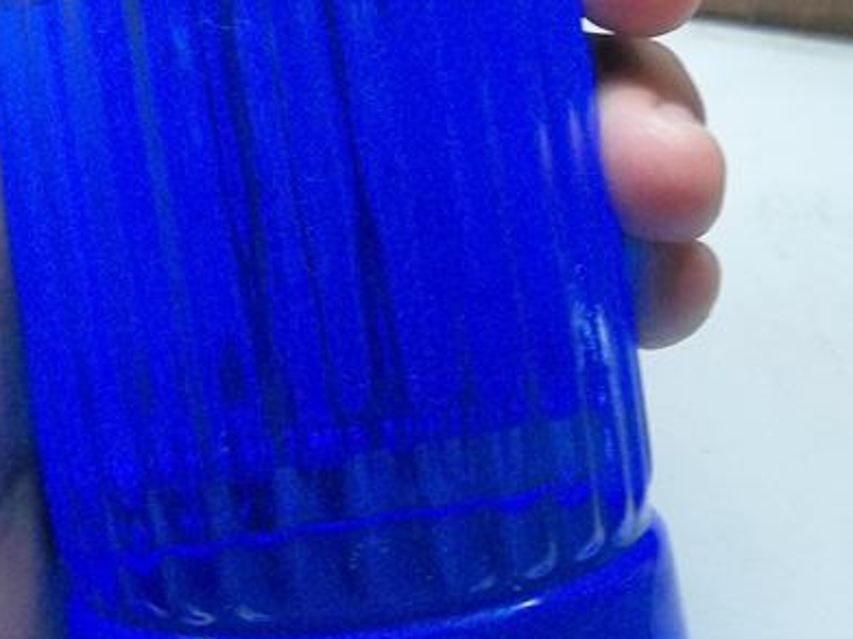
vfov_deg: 20.9
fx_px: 1700
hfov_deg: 27.5
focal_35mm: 69
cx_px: 142
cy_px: 68
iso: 80
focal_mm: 4.9
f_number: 3.5
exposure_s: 1/40
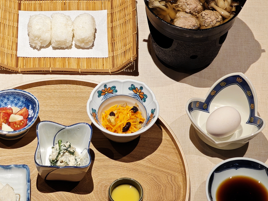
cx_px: 47
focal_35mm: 154
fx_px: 1192
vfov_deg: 9.6
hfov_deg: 12.8
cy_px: 115
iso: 250
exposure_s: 1/100
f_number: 1.8
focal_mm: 12.28
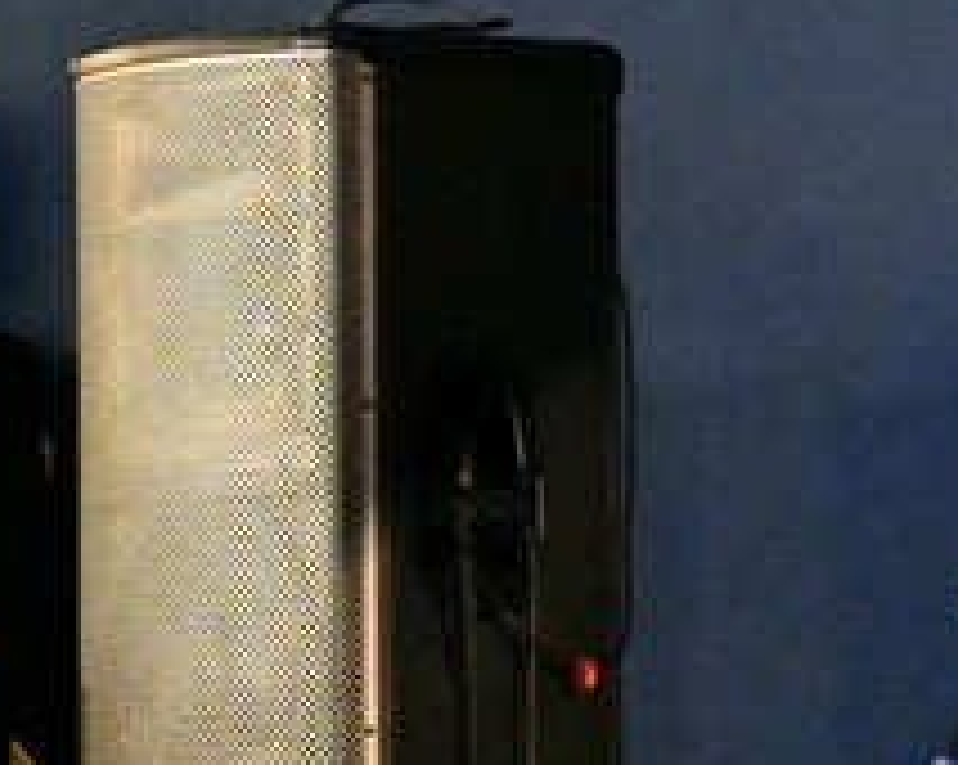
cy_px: 454
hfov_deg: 3.5
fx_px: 15750
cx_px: 1844
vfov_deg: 2.8
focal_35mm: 556
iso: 14400
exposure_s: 1/125
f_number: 4
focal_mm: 70
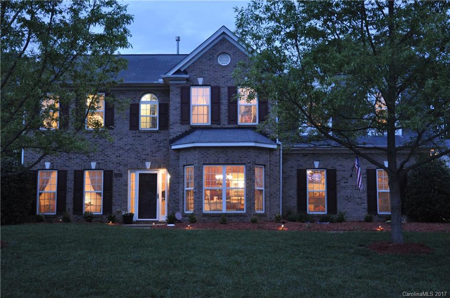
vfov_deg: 26.4
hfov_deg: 38.9
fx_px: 636
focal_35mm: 51
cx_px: 225
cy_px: 149
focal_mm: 34
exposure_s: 1/15
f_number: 4.2
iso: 1600
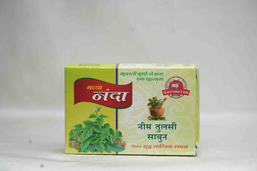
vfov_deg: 13.0
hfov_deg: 19.5
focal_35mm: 105
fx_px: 750
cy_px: 86
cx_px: 128
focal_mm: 105
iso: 250
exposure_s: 1/60
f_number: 5.6
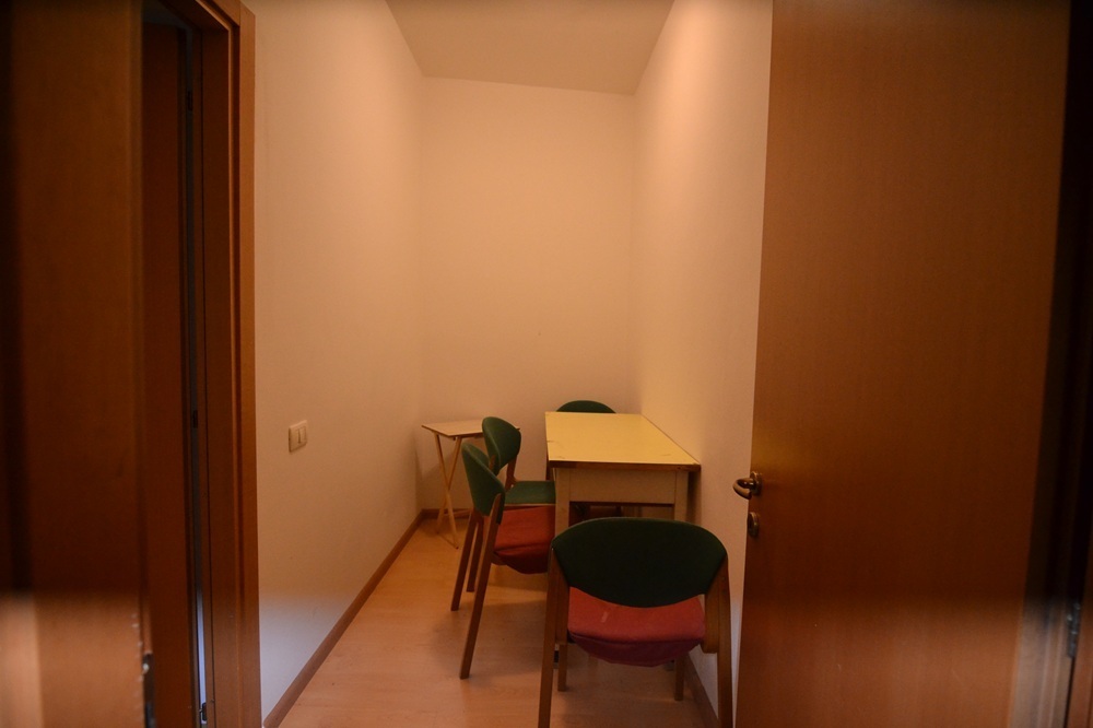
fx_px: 524
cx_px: 546
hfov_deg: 92.5
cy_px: 364
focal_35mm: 17
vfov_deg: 69.6
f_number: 2.8
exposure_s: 1/60
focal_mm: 11.5
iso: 1600
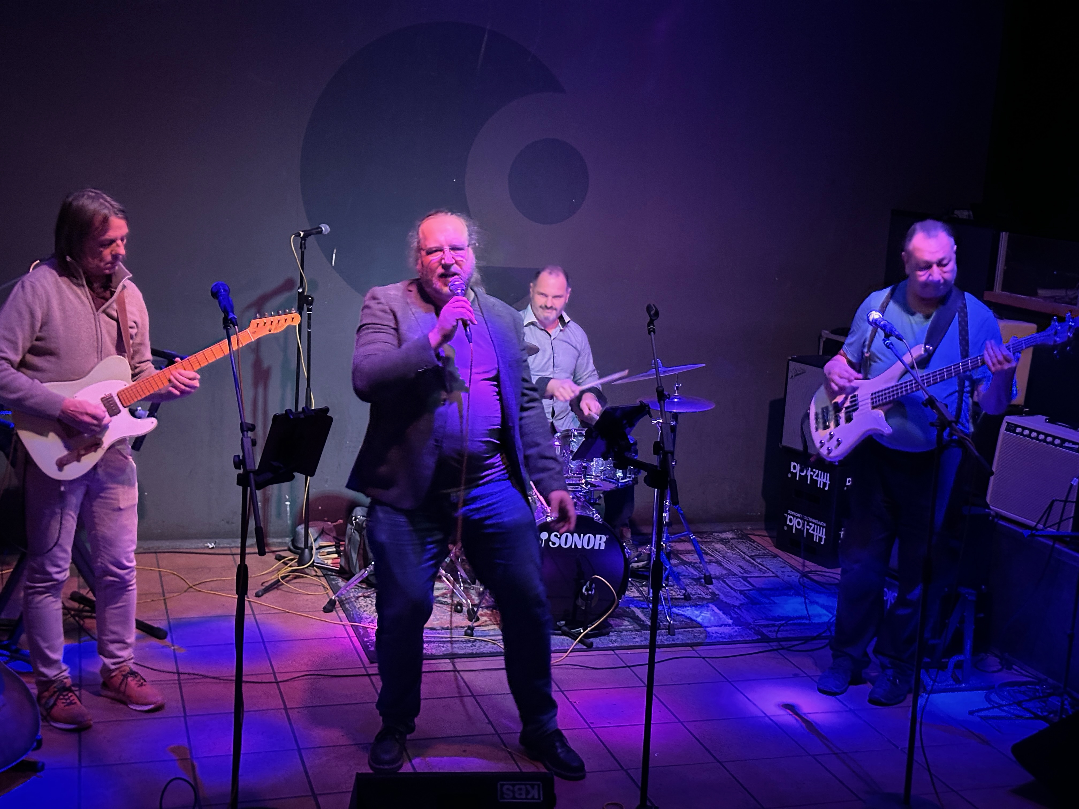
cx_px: 540
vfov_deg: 30.3
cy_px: 404
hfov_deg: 39.7
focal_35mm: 48
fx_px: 1496
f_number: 1.78
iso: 640
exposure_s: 1/23
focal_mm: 6.86
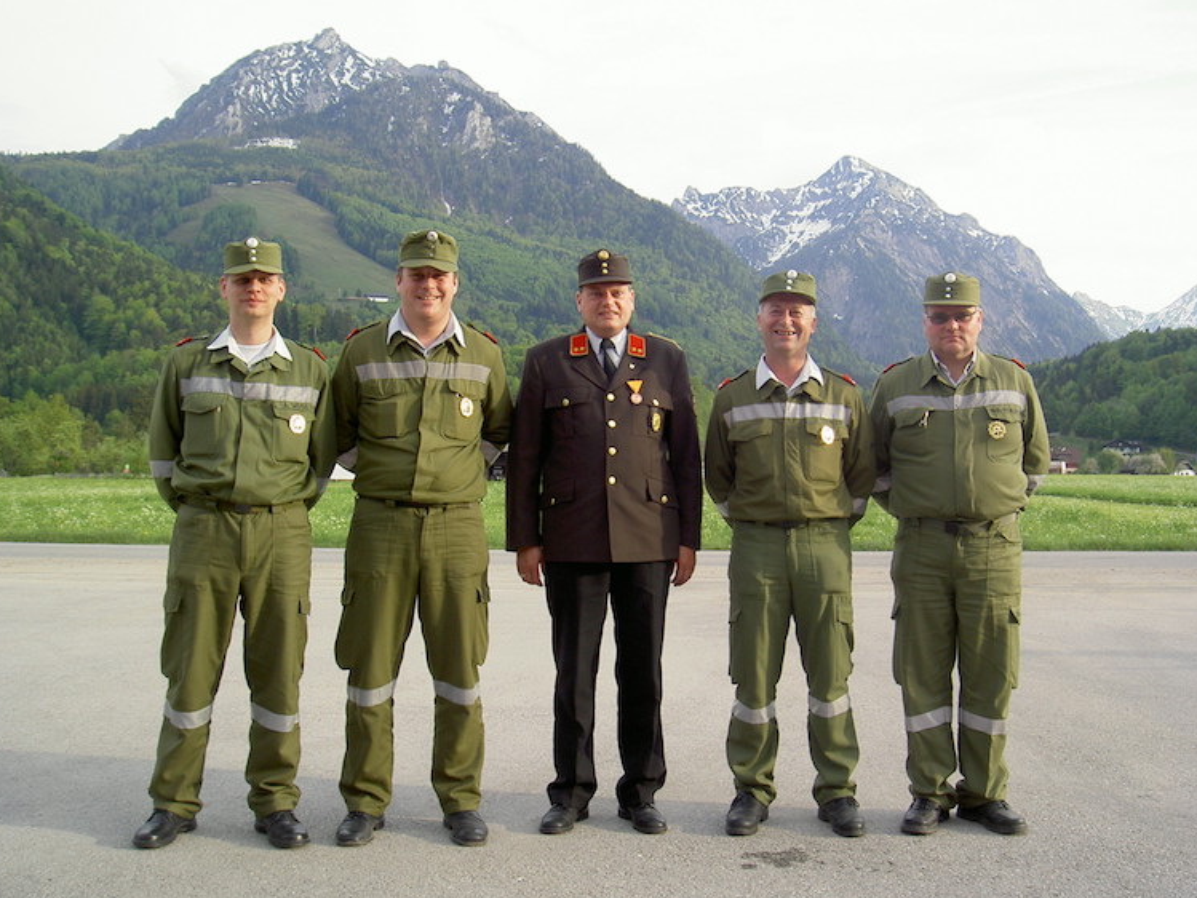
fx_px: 1383
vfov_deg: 36.0
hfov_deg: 46.8
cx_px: 602
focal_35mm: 40
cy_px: 454
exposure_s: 1/125
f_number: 4.7
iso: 100
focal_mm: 8
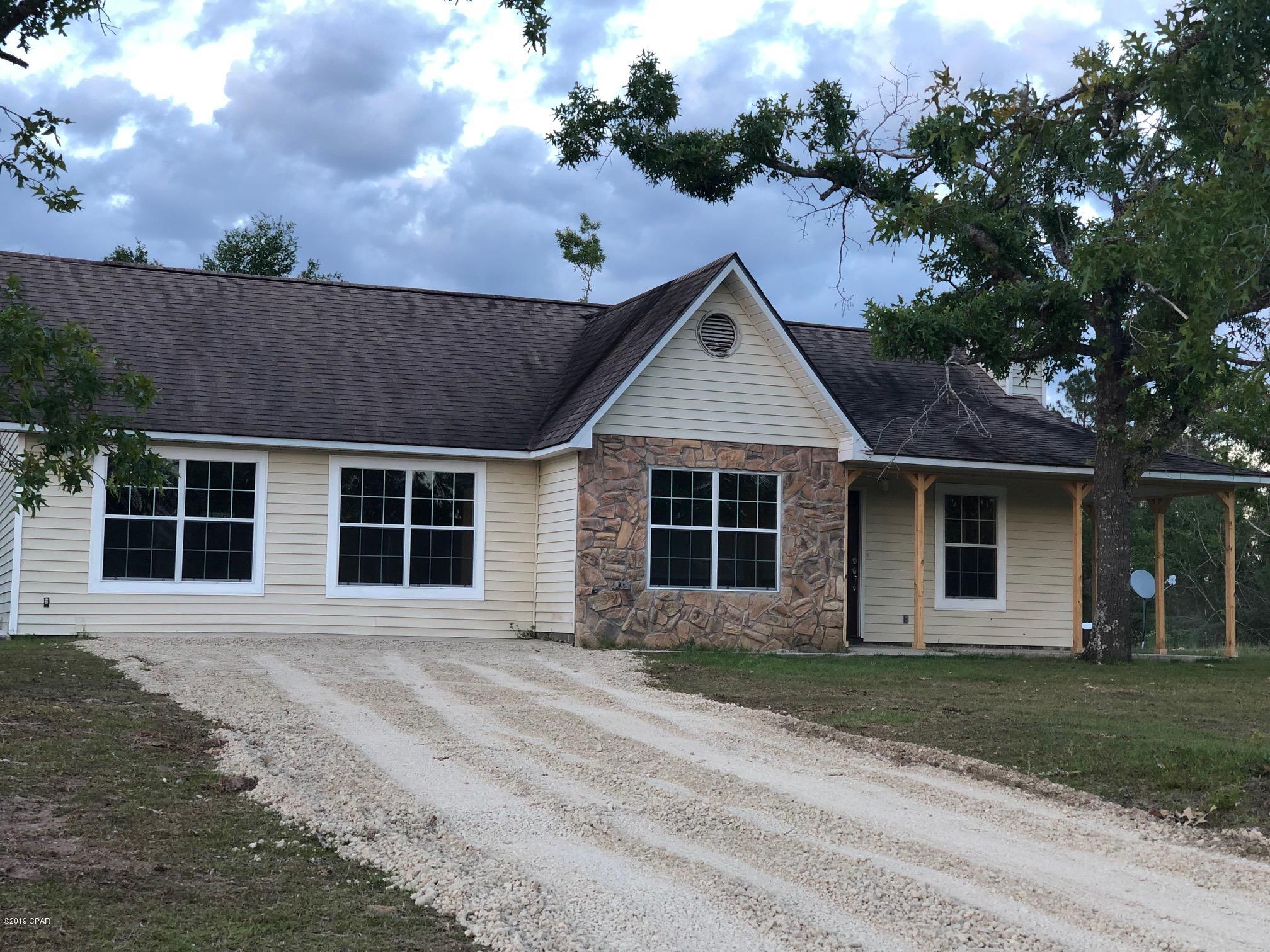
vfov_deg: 28.0
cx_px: 635
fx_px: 1908
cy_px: 476
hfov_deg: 36.8
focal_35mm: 52
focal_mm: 6
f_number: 2.4
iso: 32
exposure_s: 1/60
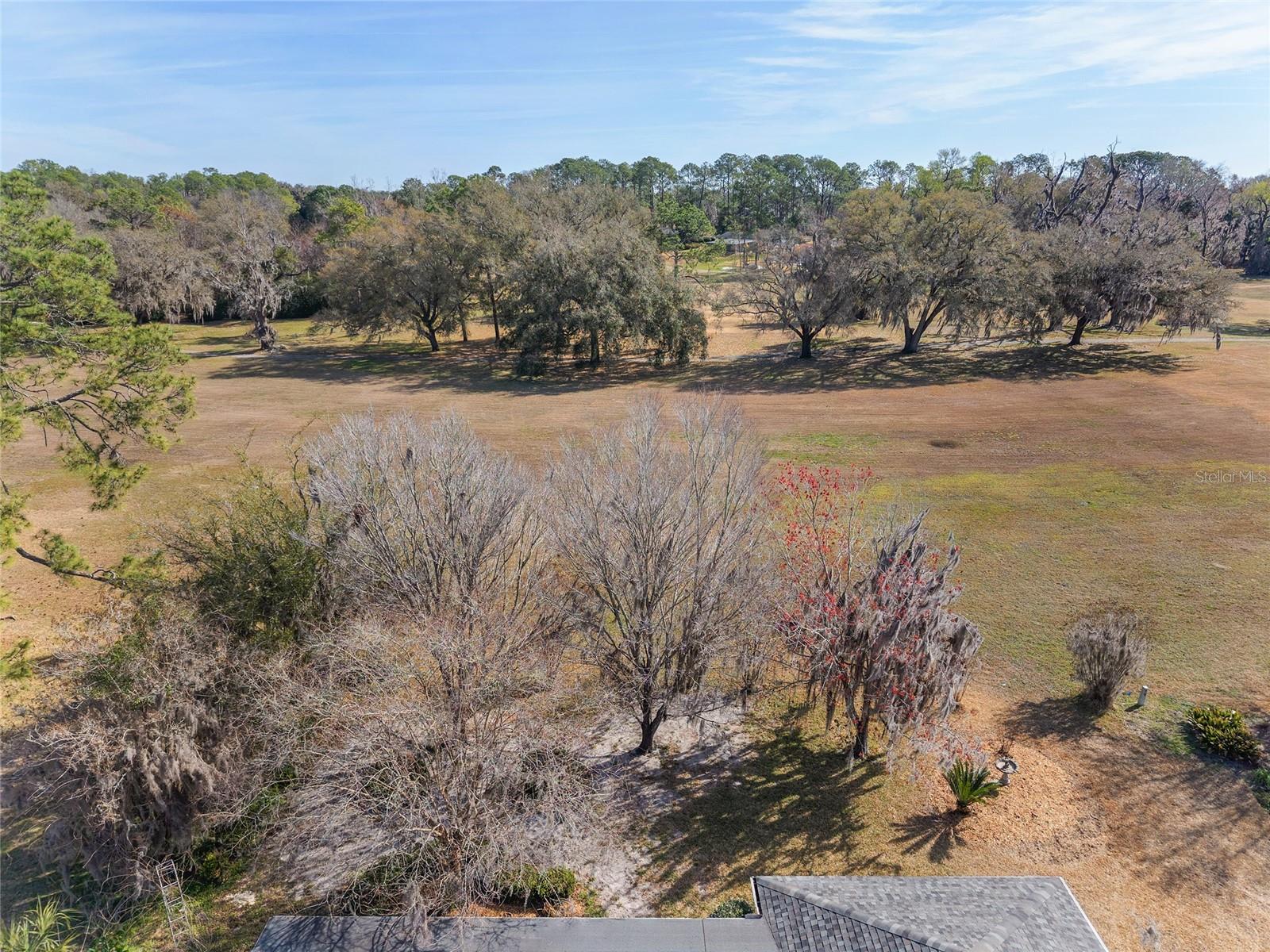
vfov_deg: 56.8
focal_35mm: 24
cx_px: 635
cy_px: 476
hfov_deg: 71.6
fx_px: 881
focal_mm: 8.67
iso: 280
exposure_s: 1/4000
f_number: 1.8
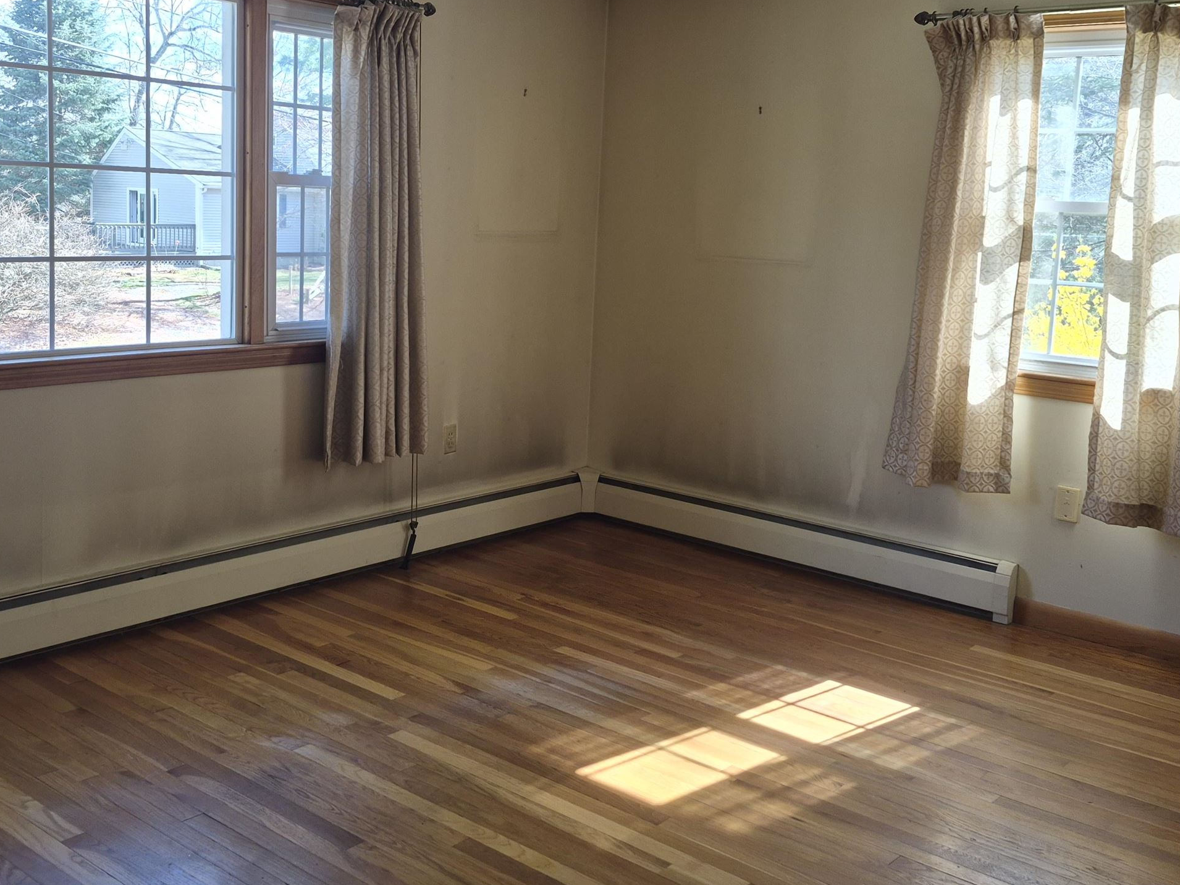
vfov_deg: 38.3
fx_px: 1261
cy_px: 317
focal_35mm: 37
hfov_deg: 50.1
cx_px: 536
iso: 50
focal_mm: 5.4
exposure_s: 1/180
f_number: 1.8
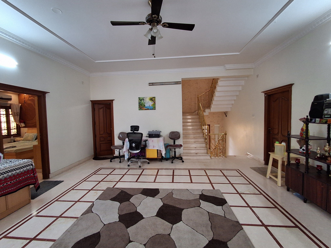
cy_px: 124
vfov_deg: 78.1
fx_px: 153
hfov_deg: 94.5
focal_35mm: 16
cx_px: 166
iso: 200
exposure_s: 1/50
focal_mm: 1.64
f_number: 2.2
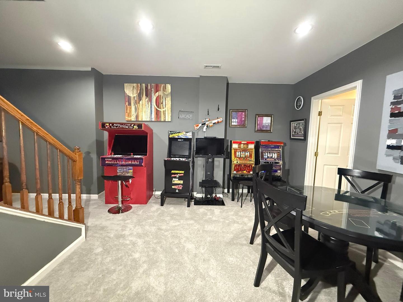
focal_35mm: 14
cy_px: 151
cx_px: 202
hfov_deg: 102.1
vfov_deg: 85.7
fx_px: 163
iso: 800
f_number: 2.2
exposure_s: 1/60
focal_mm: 2.22
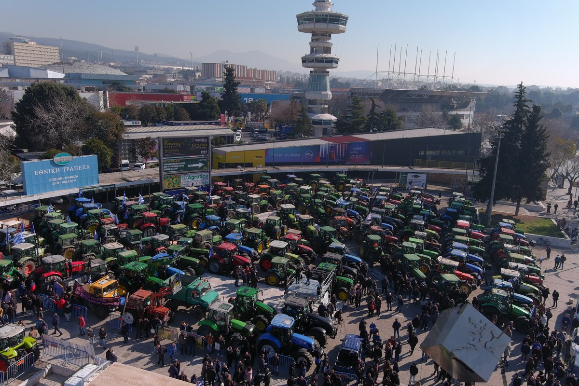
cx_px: 290
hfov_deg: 63.7
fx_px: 466
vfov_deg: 45.0
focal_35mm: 29
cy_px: 193
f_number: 6.3
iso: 100
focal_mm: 10.57
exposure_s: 1/500
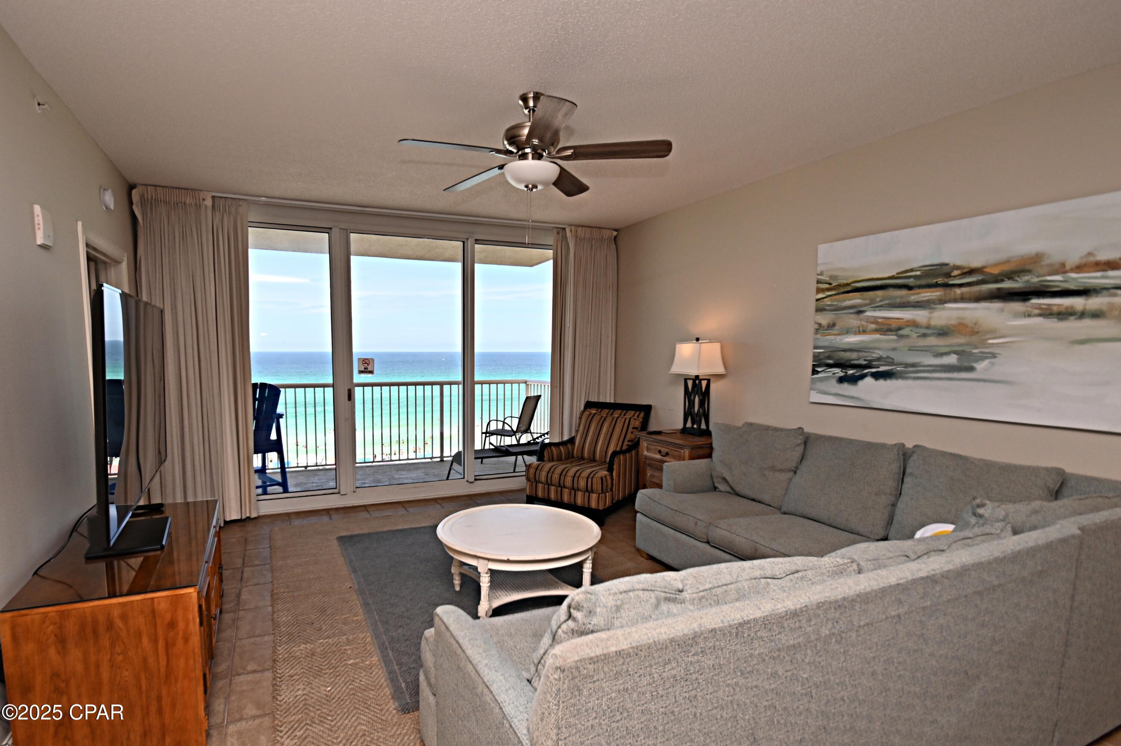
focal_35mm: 15
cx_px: 560
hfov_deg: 100.4
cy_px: 373
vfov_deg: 77.3
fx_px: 467
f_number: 5.6
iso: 160
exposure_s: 1/250
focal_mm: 10
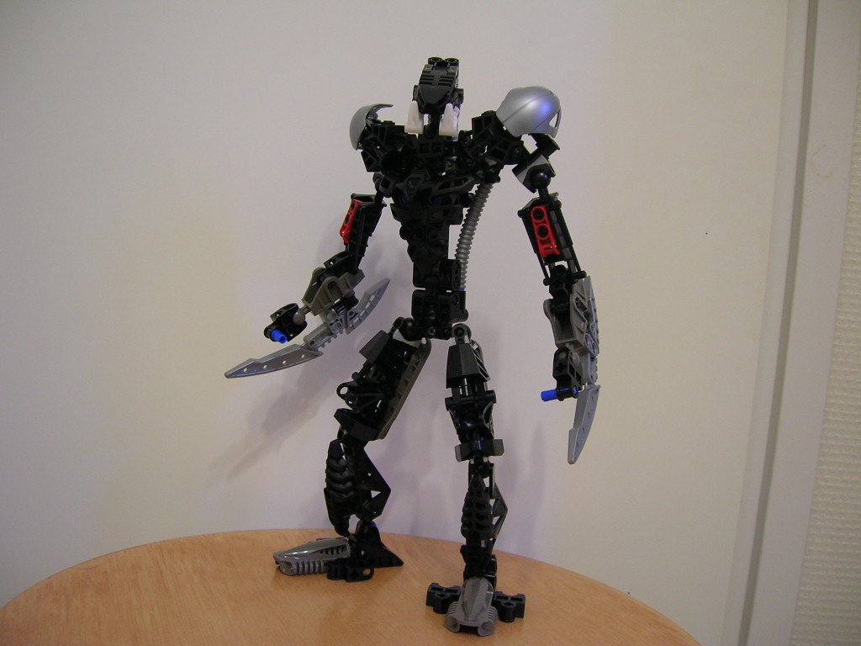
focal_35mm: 34
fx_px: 846
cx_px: 430
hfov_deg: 54.0
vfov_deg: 41.8
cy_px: 323
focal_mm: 5.7
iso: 62
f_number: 2.9
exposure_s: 1/4.1
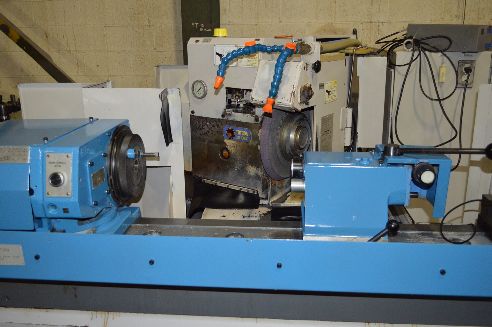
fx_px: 451
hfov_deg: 57.3
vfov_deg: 39.9
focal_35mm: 33
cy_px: 164
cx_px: 246
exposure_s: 1/60
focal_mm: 22
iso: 2000
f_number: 4
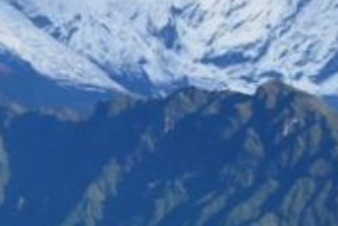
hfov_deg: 4.6
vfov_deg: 3.2
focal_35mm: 436
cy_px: -15
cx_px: -464
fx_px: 4093
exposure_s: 1/400
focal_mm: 38
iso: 200
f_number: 10
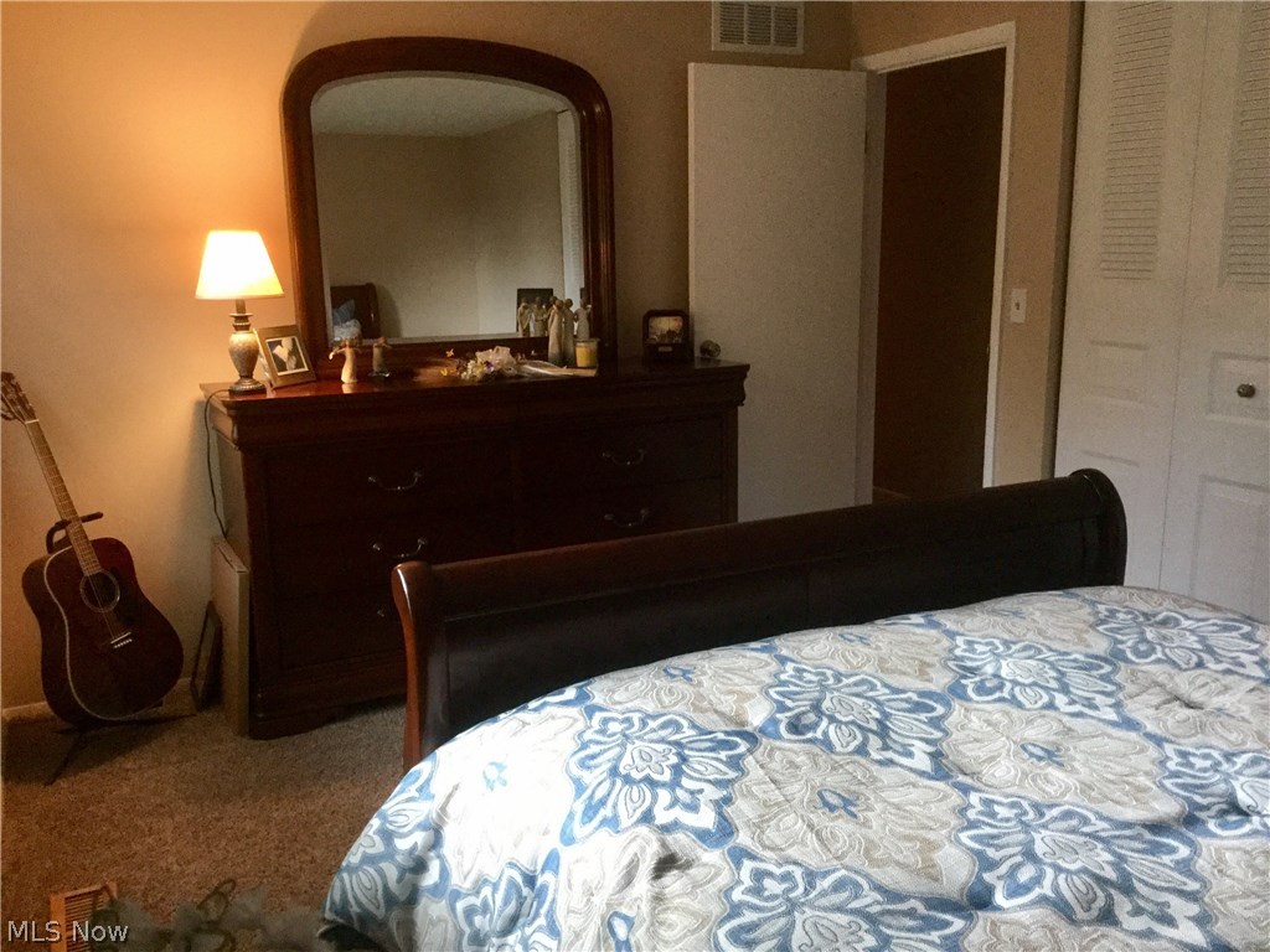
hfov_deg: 58.4
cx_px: 635
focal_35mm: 31
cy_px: 476
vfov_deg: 45.4
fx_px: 1137
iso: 250
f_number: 2.4
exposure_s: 1/33
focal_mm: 3.3
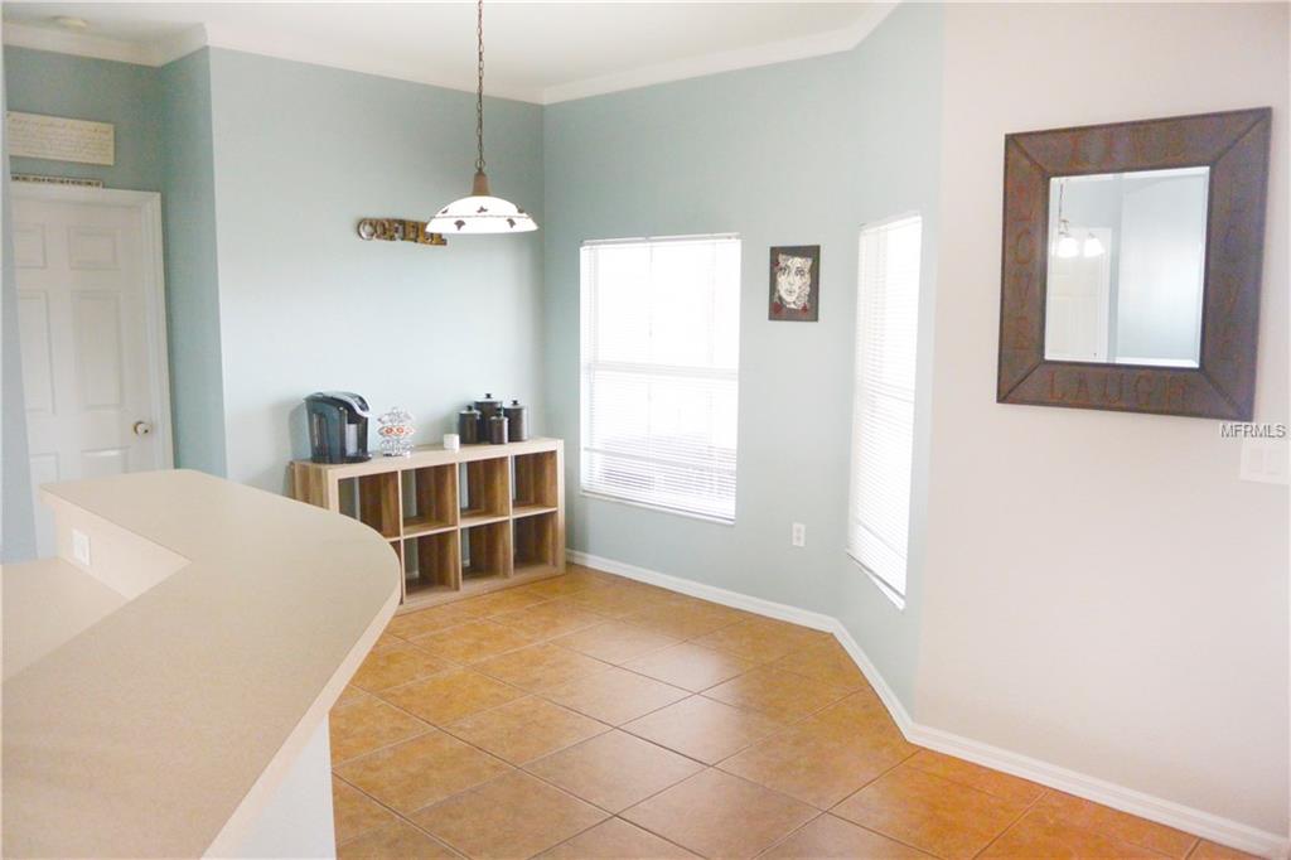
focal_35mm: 27
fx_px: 968
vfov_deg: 47.9
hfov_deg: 67.4
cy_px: 430
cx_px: 646
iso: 400
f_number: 3.5
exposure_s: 1/100
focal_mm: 10
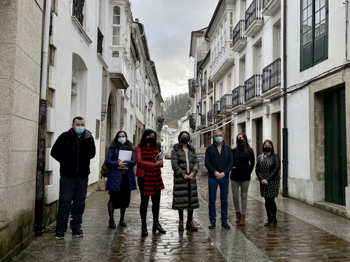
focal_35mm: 26
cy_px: 131
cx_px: 175
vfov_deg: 53.1
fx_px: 263
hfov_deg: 67.3
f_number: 1.6
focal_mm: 5.1
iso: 32
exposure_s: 1/432
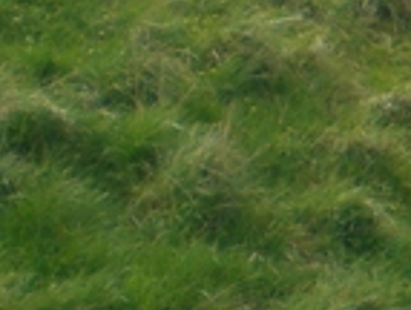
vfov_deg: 7.0
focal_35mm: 212
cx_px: 960
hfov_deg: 8.6
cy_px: 126
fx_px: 2523
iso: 50
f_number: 3.1
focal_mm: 6.3
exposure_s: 1/400
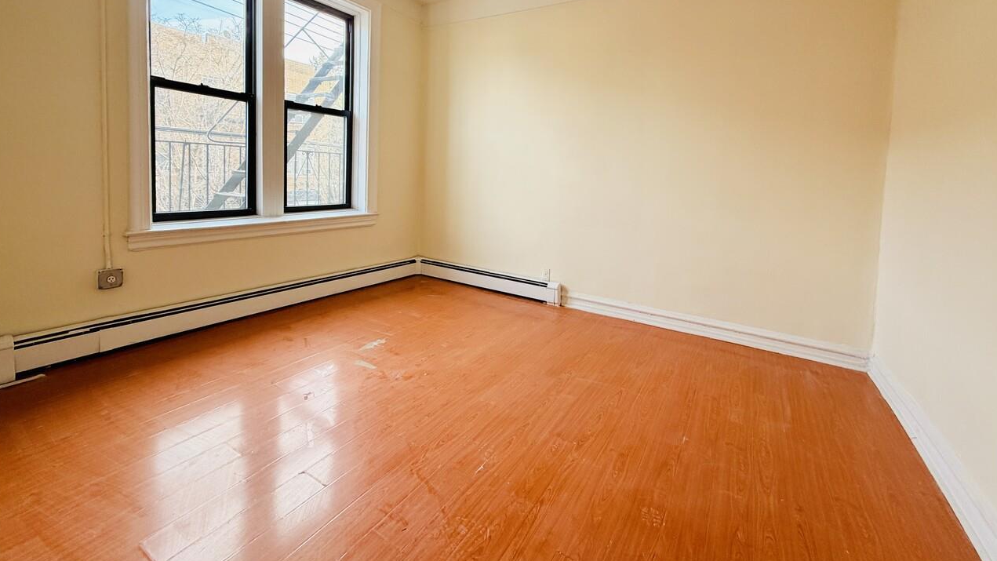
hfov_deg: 99.4
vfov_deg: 65.7
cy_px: 197
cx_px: 498
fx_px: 423
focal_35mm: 16
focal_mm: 2.22
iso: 125
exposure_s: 1/121
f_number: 2.2
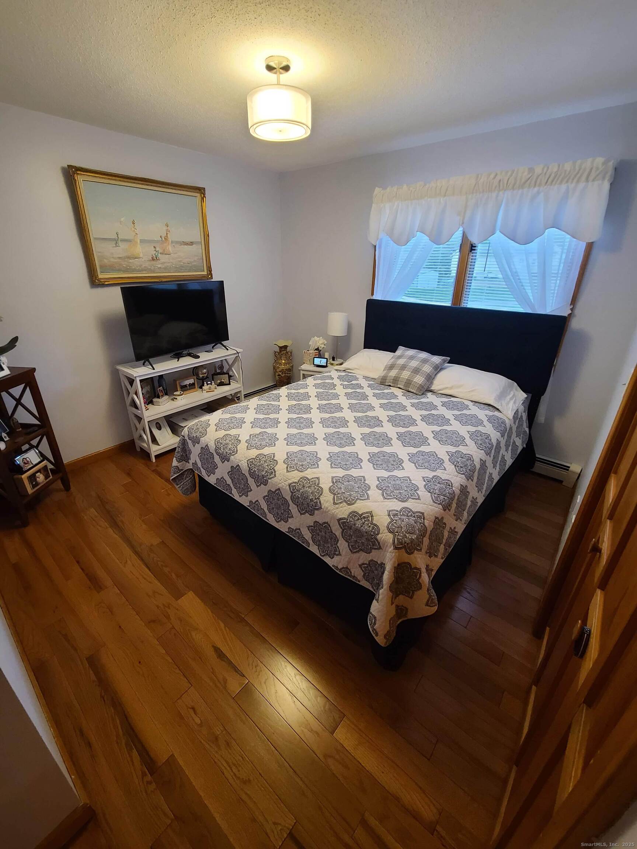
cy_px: 424
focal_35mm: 13
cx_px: 318
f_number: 2.2
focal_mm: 2.2
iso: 320
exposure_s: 1/60
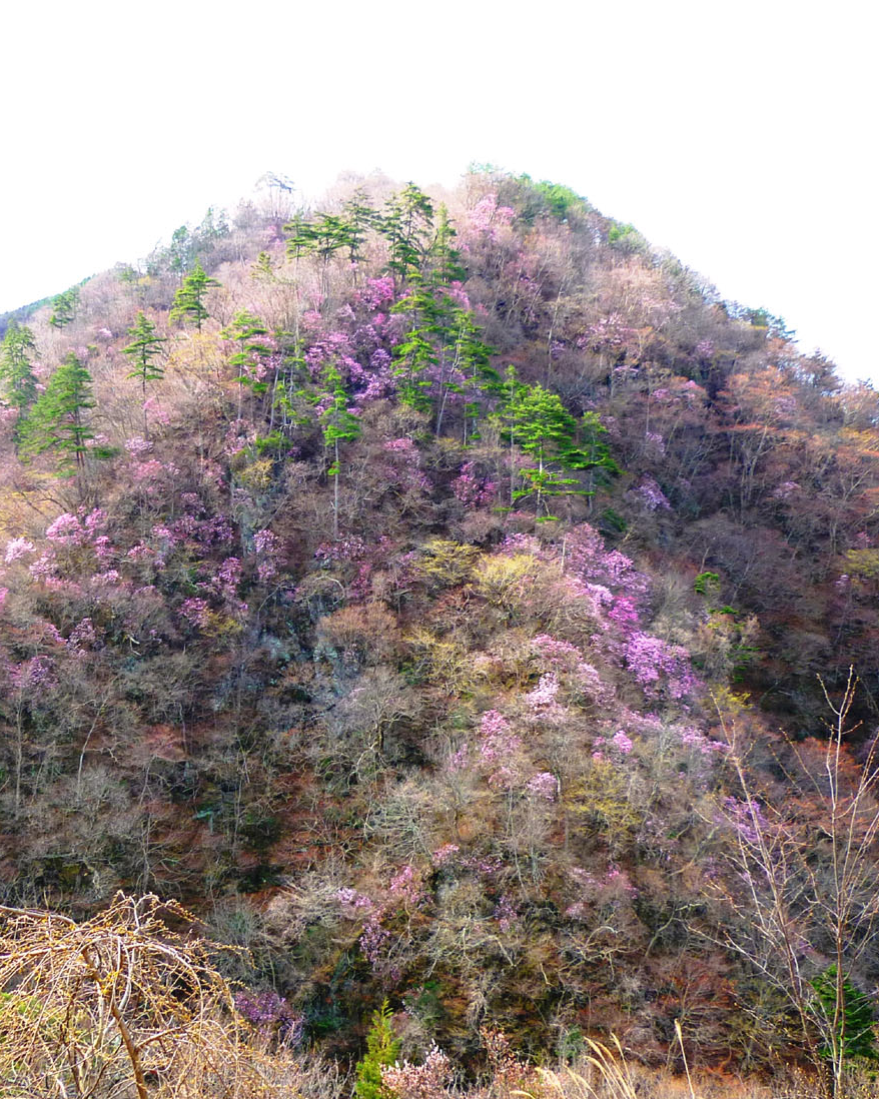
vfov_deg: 42.0
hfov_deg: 33.8
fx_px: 1431
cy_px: 558
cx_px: 275
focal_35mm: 44
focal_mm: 5.5
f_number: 2.8
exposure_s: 1/200
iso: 80
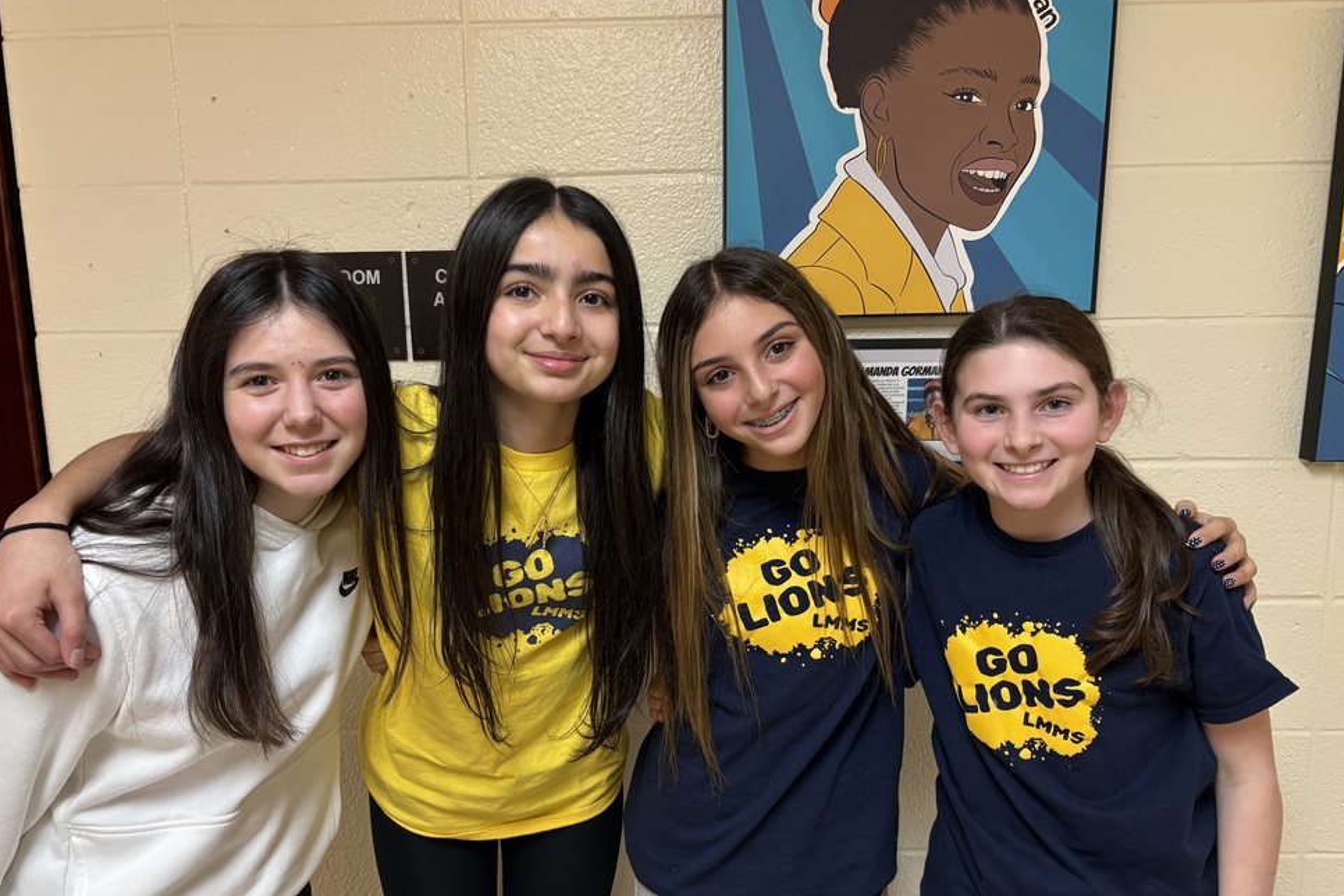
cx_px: 664
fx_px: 1045
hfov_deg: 65.5
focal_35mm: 28
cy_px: 505
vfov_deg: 46.3
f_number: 1.6
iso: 200
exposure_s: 1/60
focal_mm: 5.96
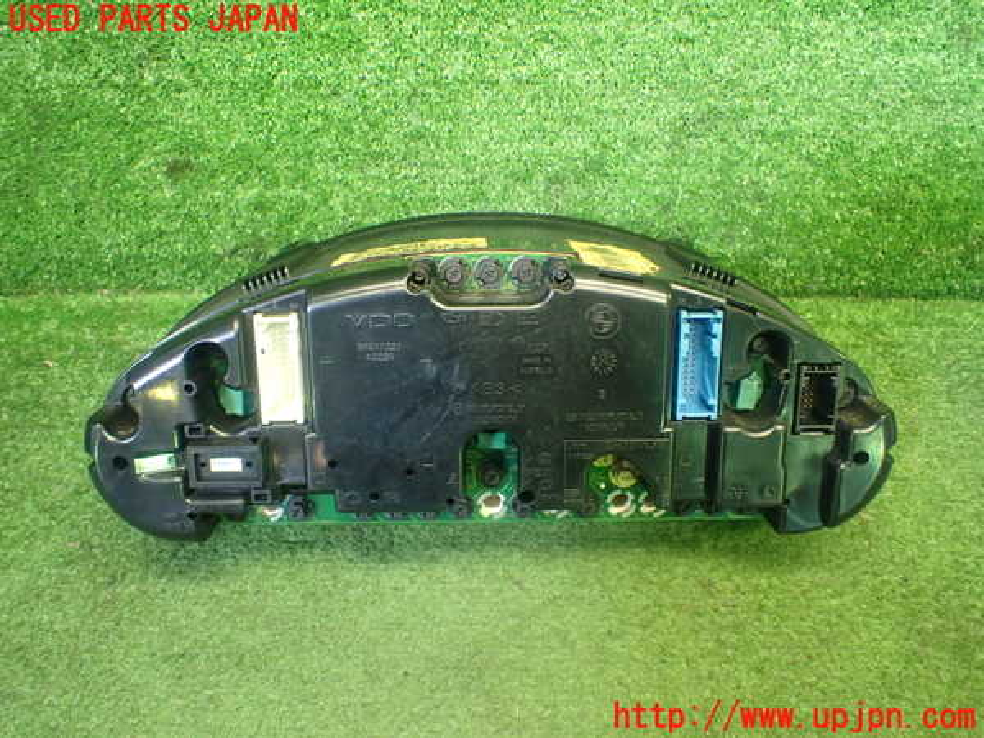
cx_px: 492
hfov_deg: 60.0
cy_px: 369
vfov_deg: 46.8
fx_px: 853
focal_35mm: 30
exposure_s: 1/80
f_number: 2.3
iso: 800
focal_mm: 5.4
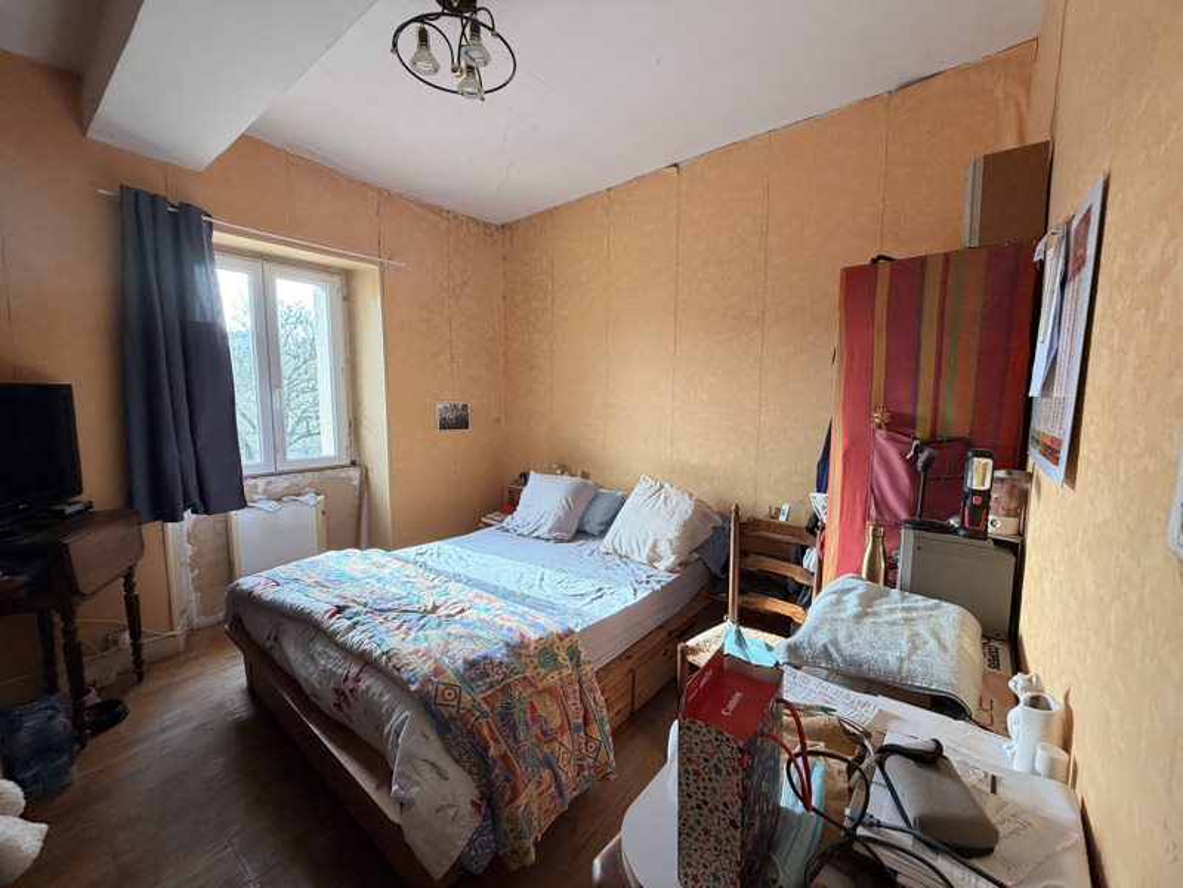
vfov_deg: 85.7
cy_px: 444
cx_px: 592
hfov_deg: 102.1
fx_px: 478
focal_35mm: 14
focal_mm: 2.22
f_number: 2.2
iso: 160
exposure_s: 1/121
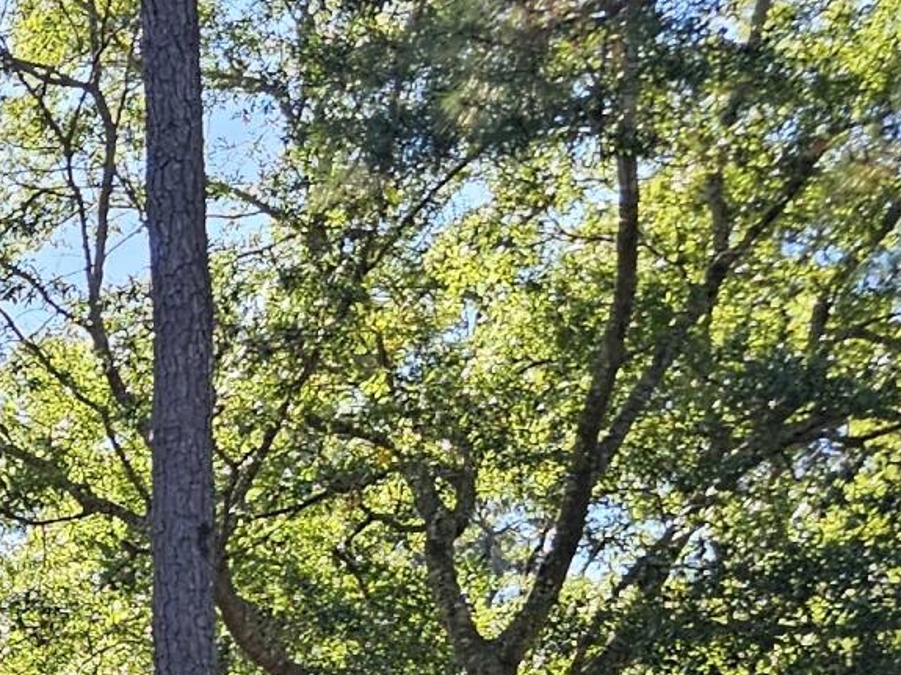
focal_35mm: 120
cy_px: 1444
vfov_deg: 11.0
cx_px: -1257
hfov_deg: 12.7
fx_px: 3123
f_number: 1.7
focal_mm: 6.3
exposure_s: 1/180
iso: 25
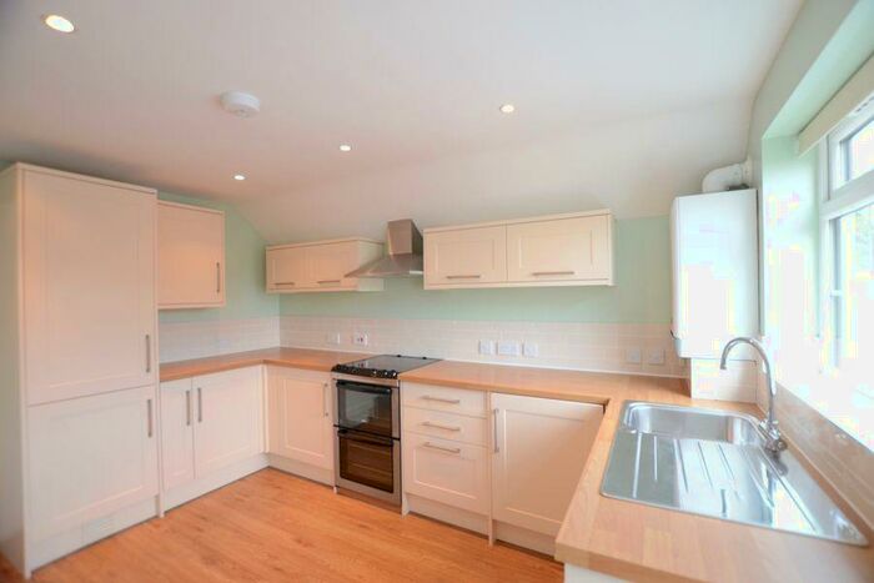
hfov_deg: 100.4
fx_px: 364
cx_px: 437
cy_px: 292
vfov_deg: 77.4
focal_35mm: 15
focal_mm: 10
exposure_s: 1/100
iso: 800
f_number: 4
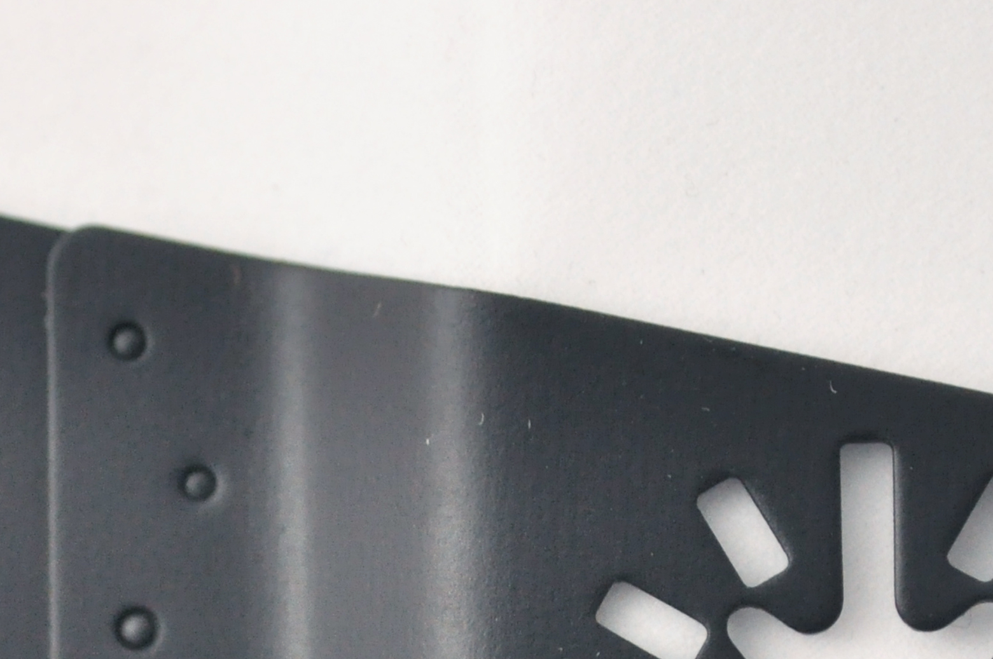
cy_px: 803
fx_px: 5107
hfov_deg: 11.1
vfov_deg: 7.3
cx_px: 144
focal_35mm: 185
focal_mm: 45
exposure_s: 1/40
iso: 1000
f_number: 6.3
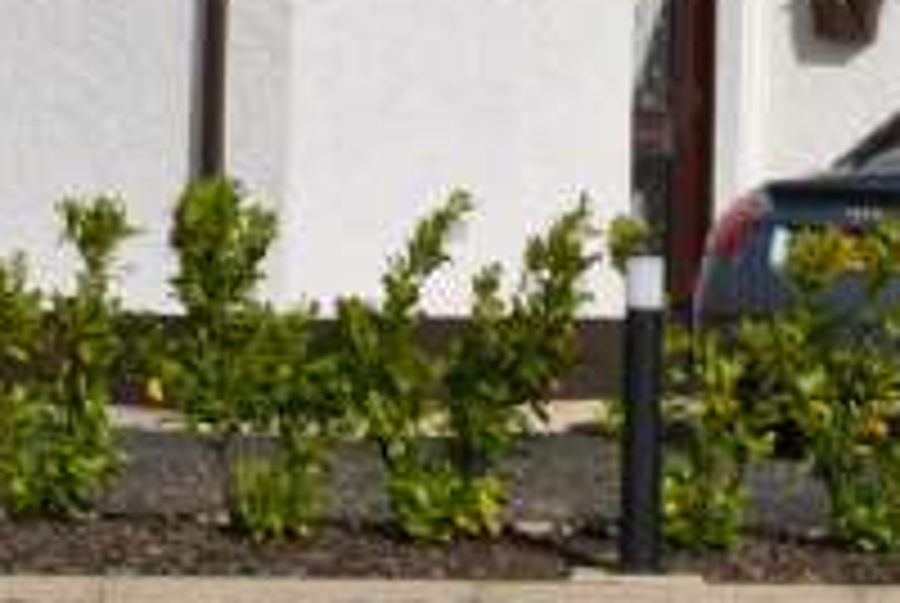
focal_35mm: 216
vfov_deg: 6.3
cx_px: 27
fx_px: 5408
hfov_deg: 9.5
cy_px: -297
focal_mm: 32
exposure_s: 1/400
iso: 100
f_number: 10
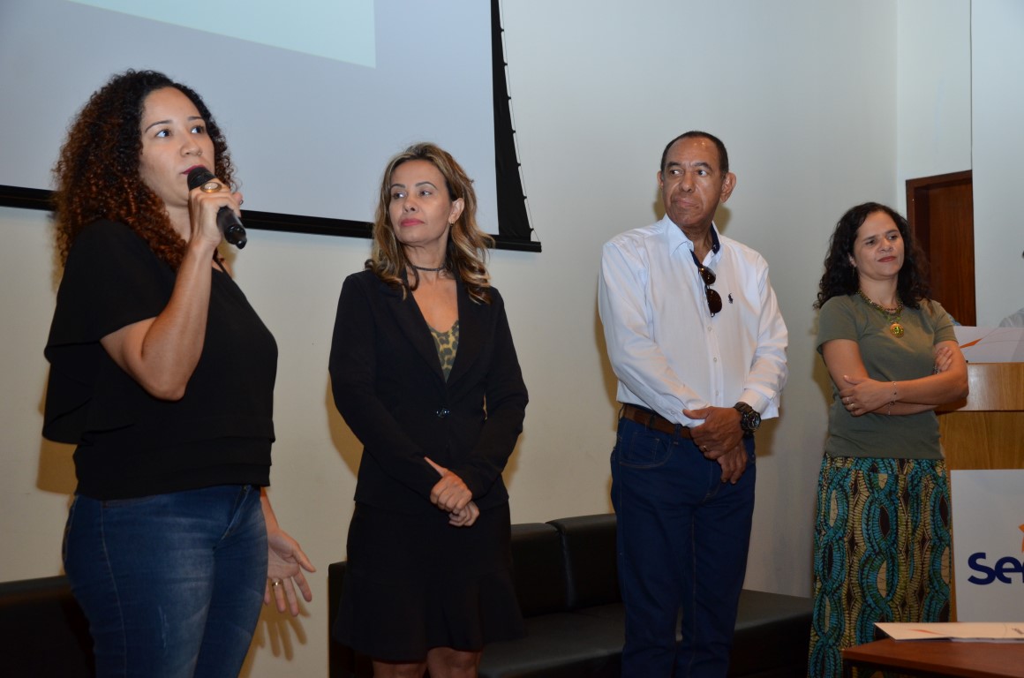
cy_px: 339
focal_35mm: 48
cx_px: 512
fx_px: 1362
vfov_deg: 27.9
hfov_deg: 41.2
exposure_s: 1/60
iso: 800
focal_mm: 32
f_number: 4.2
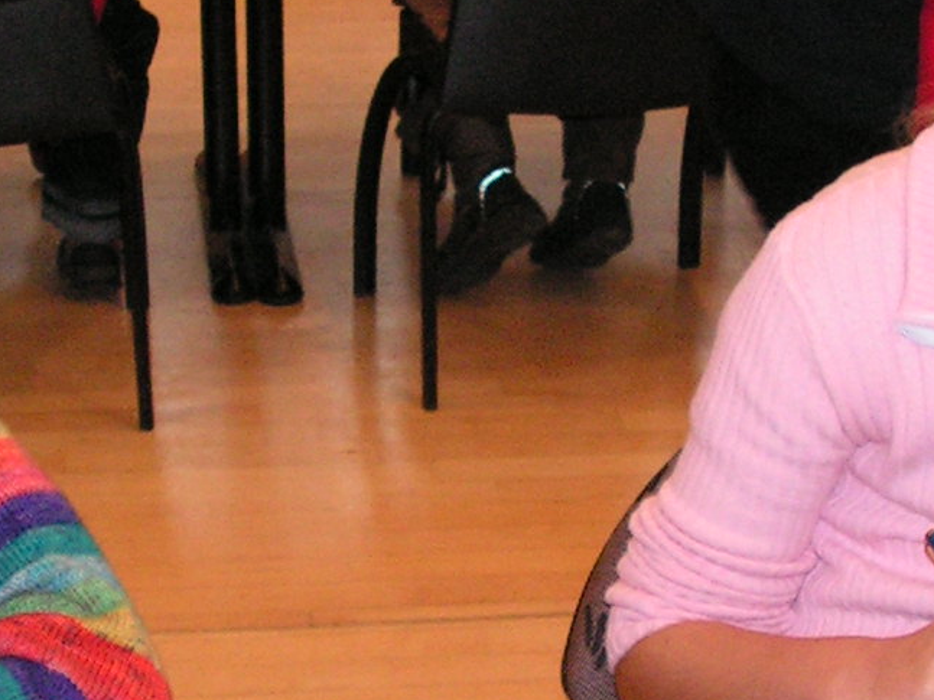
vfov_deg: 13.0
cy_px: 419
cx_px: 476
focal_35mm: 114
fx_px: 3075
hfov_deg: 17.3
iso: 200
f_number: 3.2
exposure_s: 1/40
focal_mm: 6
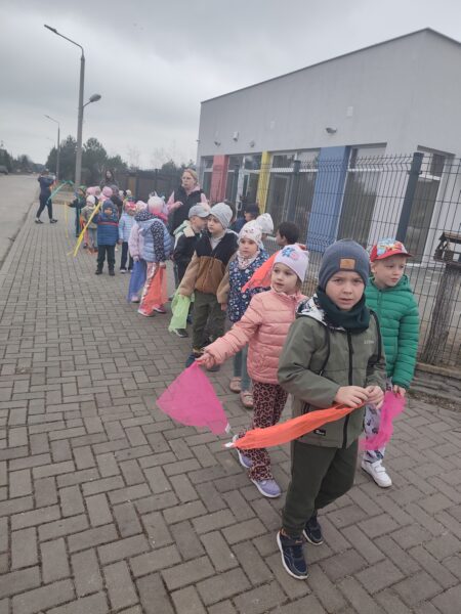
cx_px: 230
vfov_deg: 73.9
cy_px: 307
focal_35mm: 23
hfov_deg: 58.9
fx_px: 408
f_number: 1.65
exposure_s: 1/260
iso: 50
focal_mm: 6.19
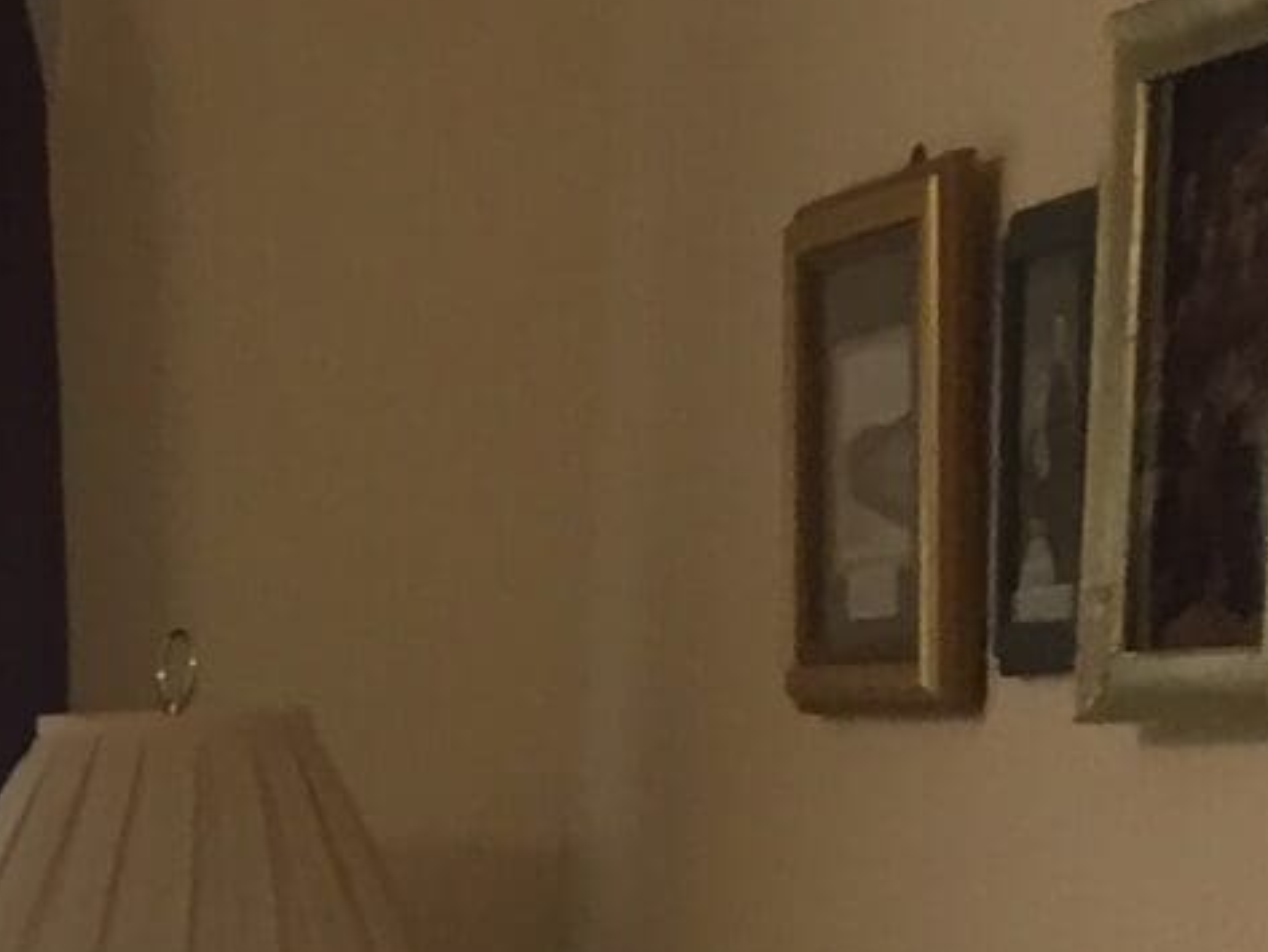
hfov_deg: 11.3
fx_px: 5752
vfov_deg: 9.0
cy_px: 1845
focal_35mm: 157
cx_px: -1351
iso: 40
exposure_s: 1/30
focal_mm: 4.15
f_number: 2.2
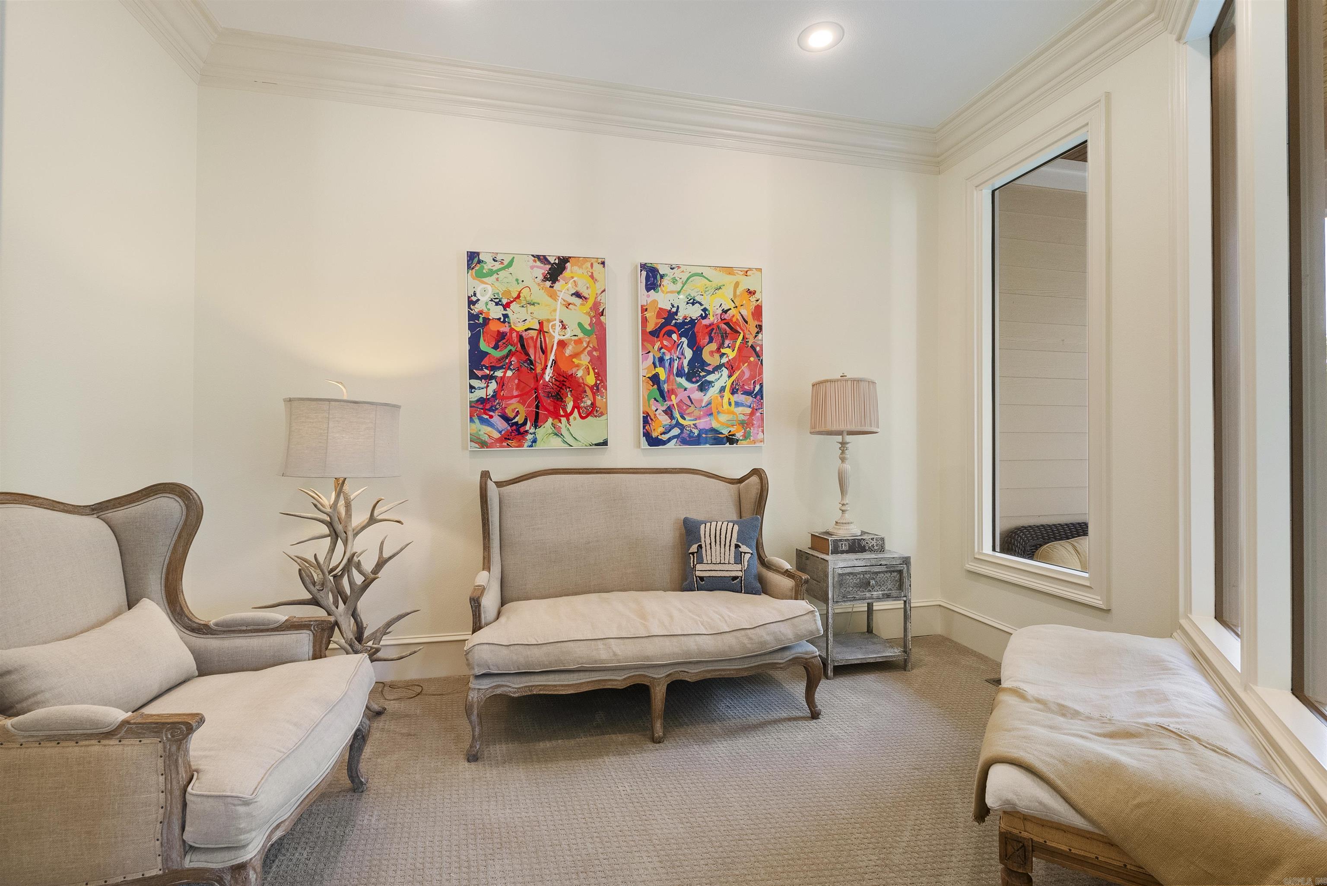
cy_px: 443
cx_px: 664
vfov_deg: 73.8
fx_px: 590
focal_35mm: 16
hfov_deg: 96.7
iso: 640
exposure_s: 1/6
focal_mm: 16
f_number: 9
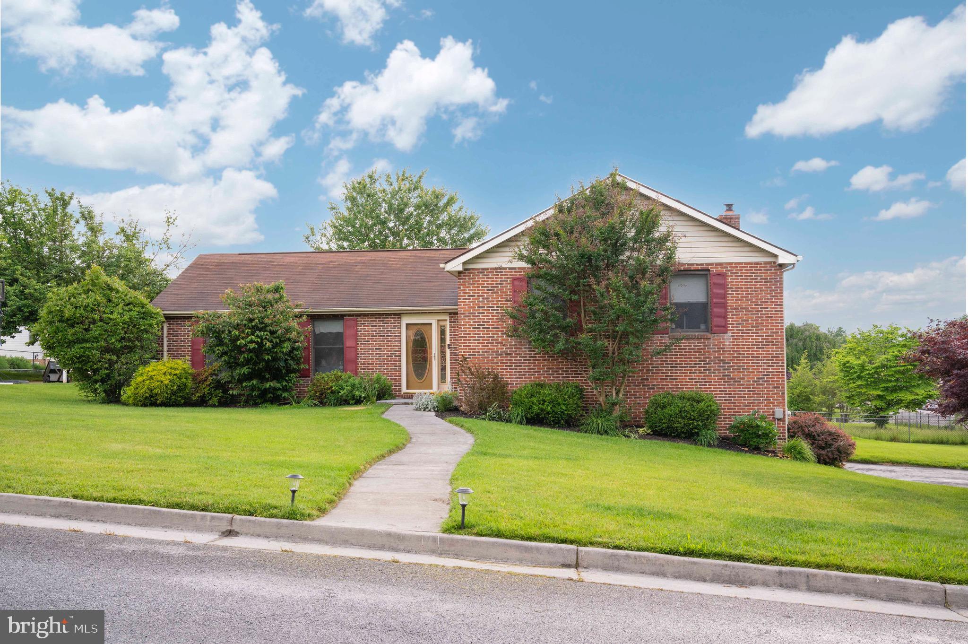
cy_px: 322
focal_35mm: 34
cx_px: 484
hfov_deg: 55.1
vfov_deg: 38.3
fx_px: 927
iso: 640
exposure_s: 1/250
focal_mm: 34.5
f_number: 11
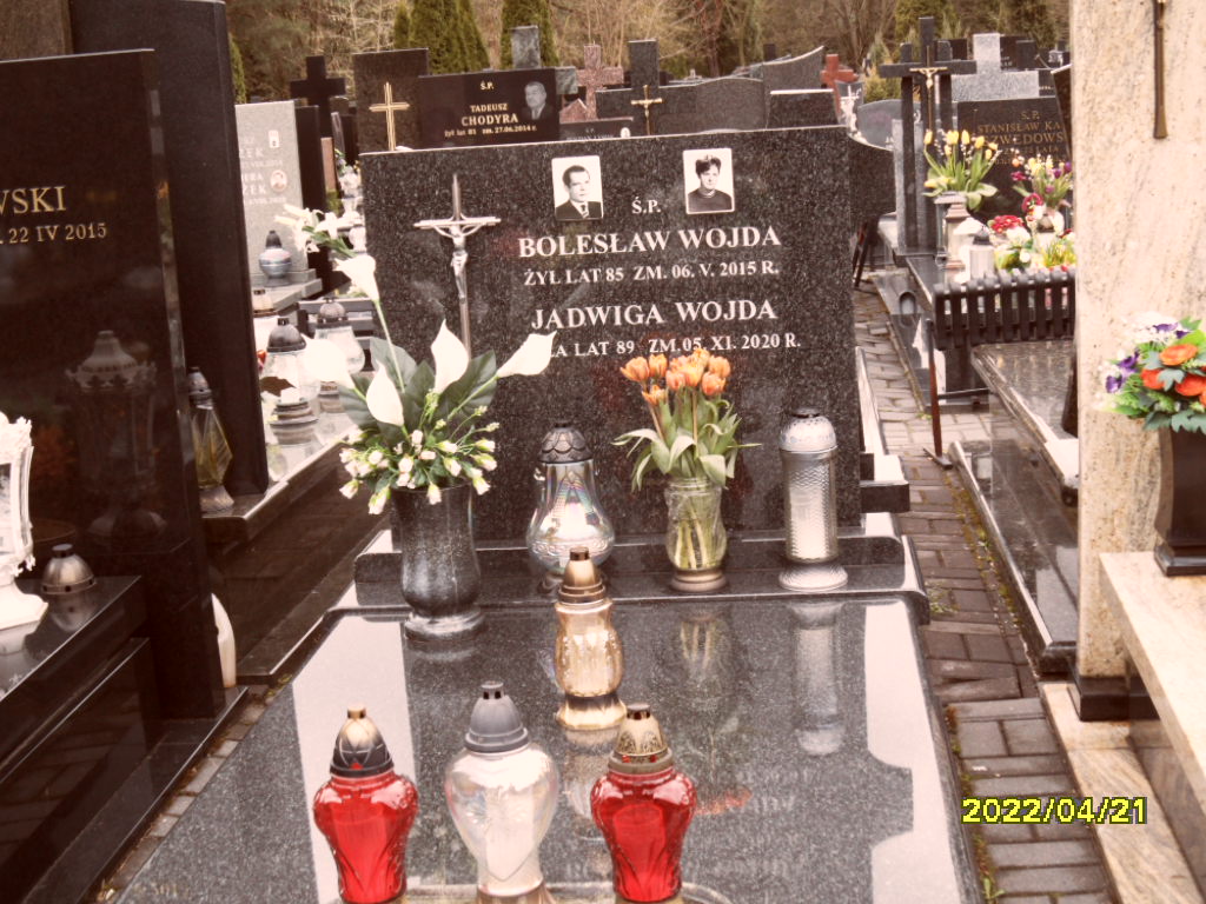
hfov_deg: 38.2
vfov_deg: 29.1
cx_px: 603
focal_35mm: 50
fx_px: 1742
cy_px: 452
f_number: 3.8
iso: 100
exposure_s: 1/125
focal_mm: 8.2
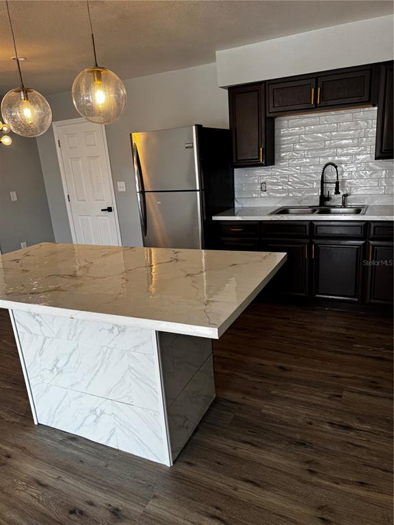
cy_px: 262
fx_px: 364
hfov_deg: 56.8
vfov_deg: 71.6
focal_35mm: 24
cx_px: 197
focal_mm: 6.76
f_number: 1.78
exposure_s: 1/120
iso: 100
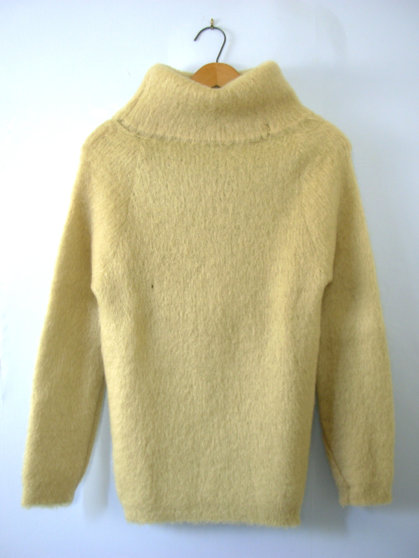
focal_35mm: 38
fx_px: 613
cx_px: 210
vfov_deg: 49.0
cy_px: 279
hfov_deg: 37.7
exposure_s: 1/18
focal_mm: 6.3
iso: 50
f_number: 2.9
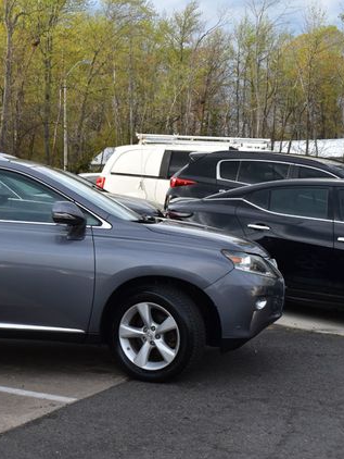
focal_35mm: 68
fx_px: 897
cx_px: 8
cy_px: 231
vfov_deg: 28.7
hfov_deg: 21.1
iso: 400
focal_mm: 31
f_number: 9
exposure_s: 1/160
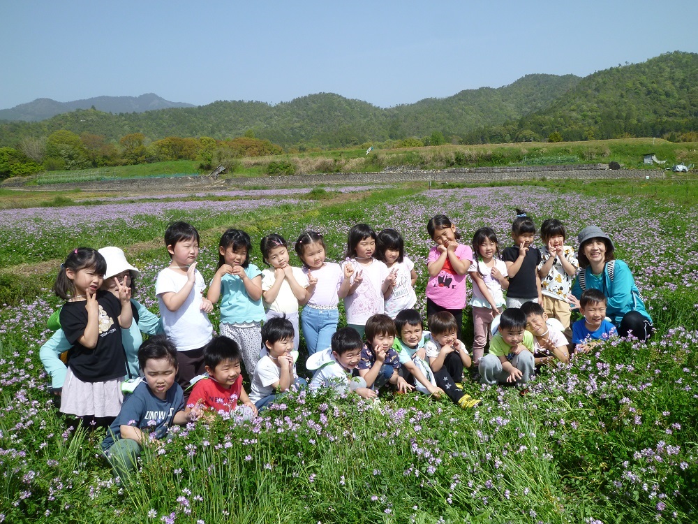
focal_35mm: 29
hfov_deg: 61.7
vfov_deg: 48.2
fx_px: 585
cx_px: 349
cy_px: 262
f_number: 4.5
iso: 80
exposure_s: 1/500
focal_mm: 5.2
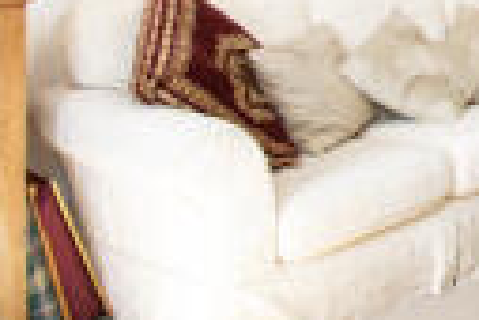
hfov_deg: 26.4
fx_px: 746
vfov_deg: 22.1
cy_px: -81
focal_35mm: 56
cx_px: 709
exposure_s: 1/13
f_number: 8
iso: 320
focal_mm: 10
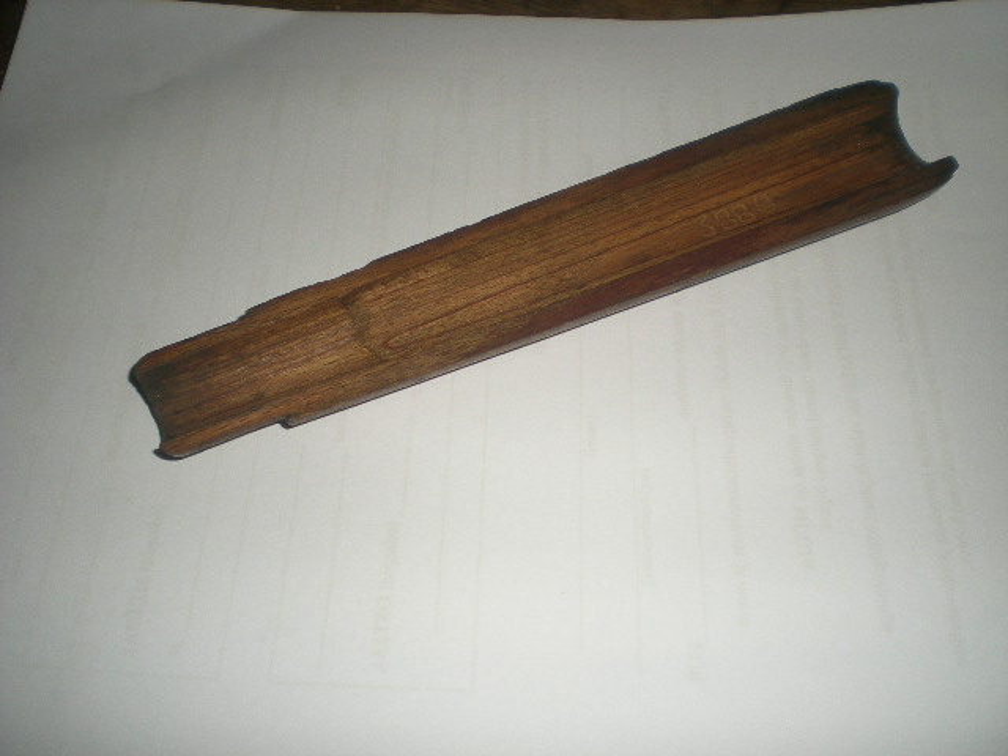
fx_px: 1107
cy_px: 378
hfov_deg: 49.0
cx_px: 504
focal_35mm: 38
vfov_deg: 37.7
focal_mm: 6.3
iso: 50
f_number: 3.1
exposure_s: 1/60
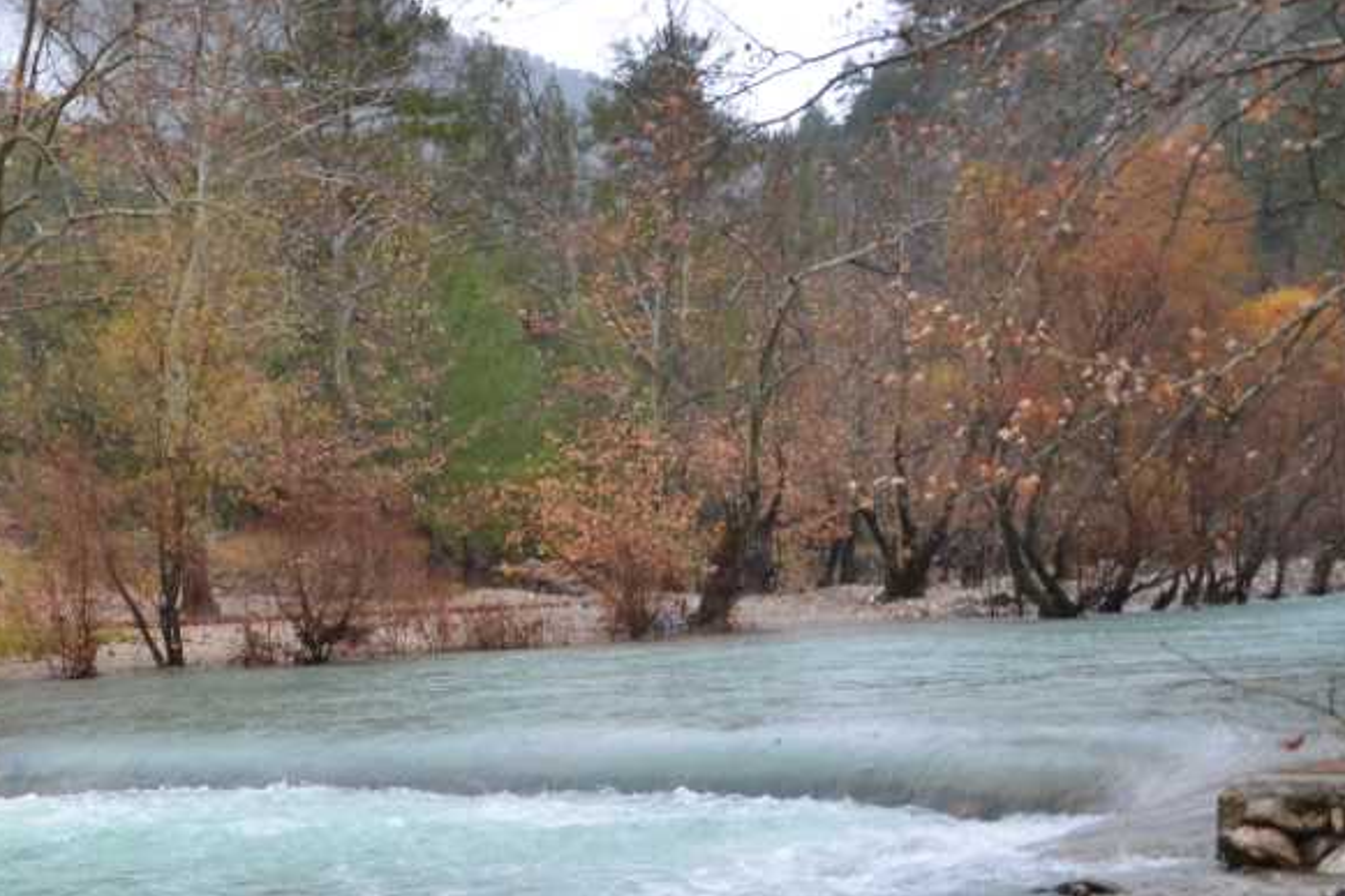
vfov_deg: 19.9
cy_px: 679
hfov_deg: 28.3
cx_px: 79
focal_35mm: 68
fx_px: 2540
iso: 640
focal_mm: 22
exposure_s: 1/60
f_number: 4
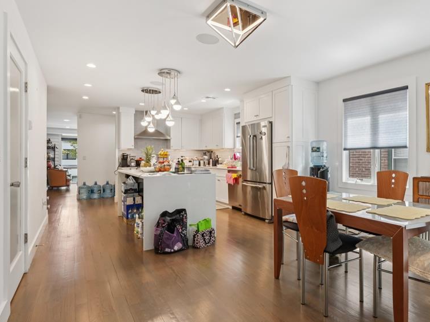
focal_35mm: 21
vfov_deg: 63.4
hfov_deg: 77.8
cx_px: 264
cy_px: 154
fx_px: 261
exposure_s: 1/25
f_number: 9
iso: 400
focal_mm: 16
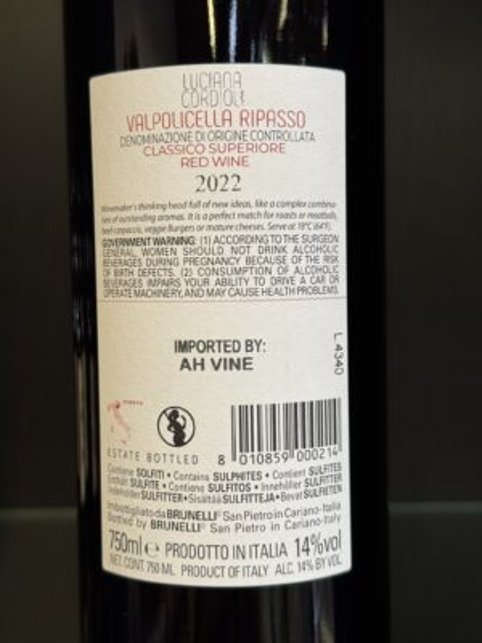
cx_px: 241
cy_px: 322
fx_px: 891
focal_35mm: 48
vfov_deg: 39.7
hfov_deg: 30.3
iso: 80
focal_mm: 6.76
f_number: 1.78
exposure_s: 1/50
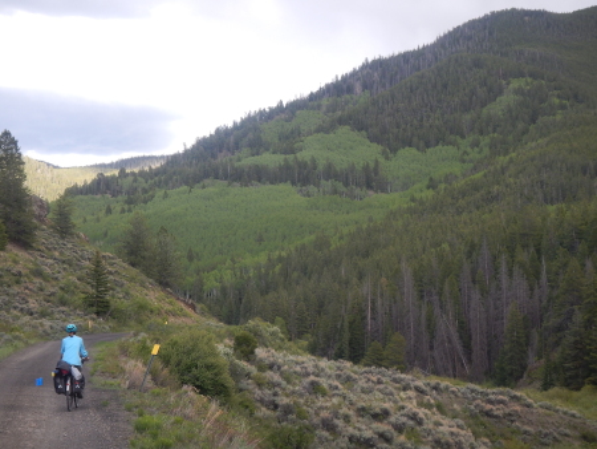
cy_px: 224
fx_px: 1432
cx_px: 298
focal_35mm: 83
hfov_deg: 23.5
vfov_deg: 17.8
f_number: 4.4
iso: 125
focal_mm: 15
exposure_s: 1/200
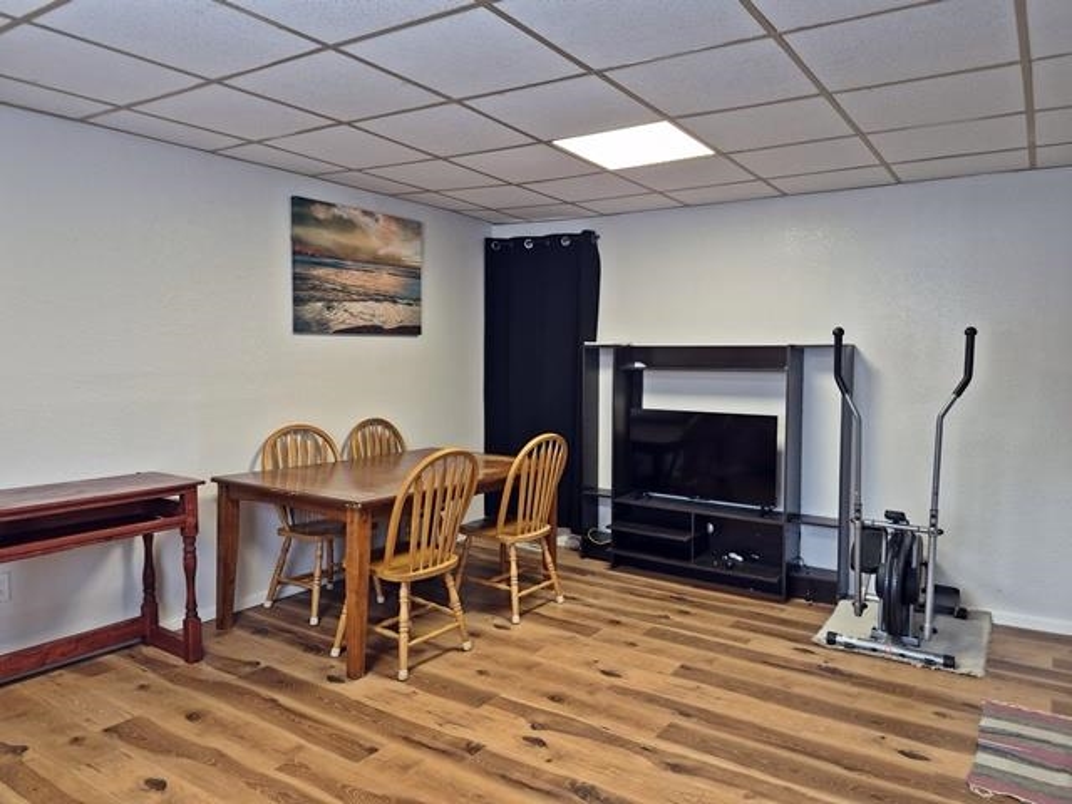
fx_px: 712
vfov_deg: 58.9
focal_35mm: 23
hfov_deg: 73.9
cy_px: 402
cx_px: 536
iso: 200
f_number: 1.8
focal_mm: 5.4
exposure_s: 1/120
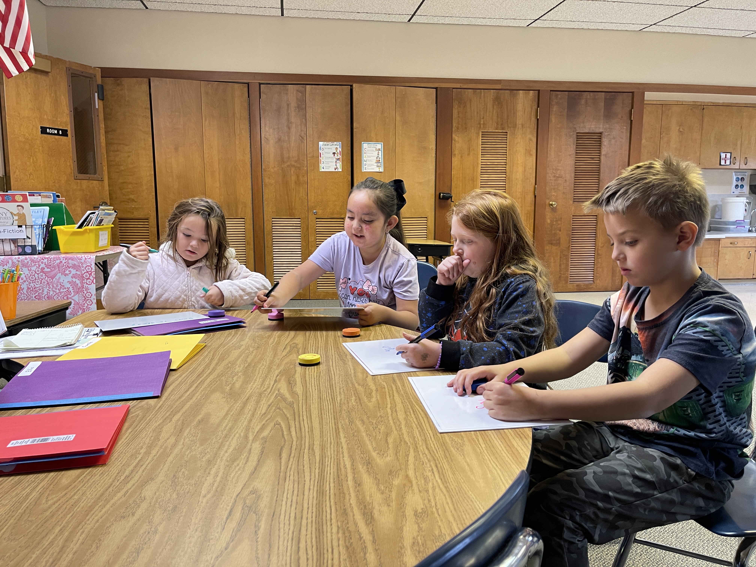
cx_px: 378
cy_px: 284
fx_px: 546
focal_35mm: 25
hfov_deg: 69.4
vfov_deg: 54.9
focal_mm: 5.1
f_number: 1.6
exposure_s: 1/60
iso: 125
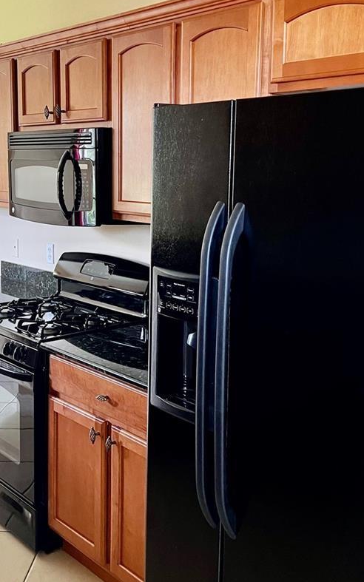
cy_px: 240
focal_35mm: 42
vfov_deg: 47.0
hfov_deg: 30.5
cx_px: 167
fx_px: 667
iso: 250
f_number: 1.5
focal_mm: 5.7
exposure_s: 1/60
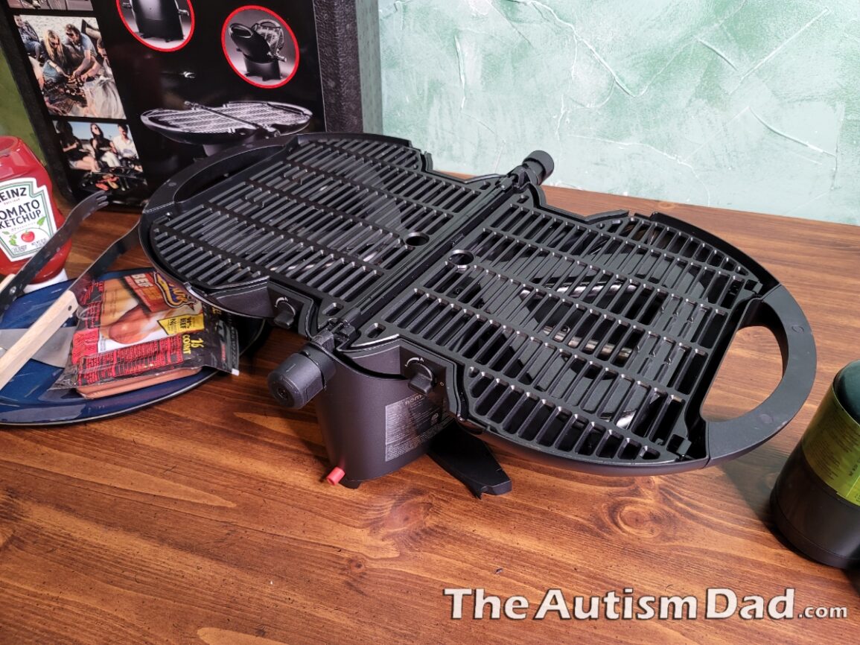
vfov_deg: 54.9
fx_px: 621
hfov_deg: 69.4
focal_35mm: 25
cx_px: 430
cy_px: 322
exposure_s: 1/40
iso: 250
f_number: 1.8
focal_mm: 7
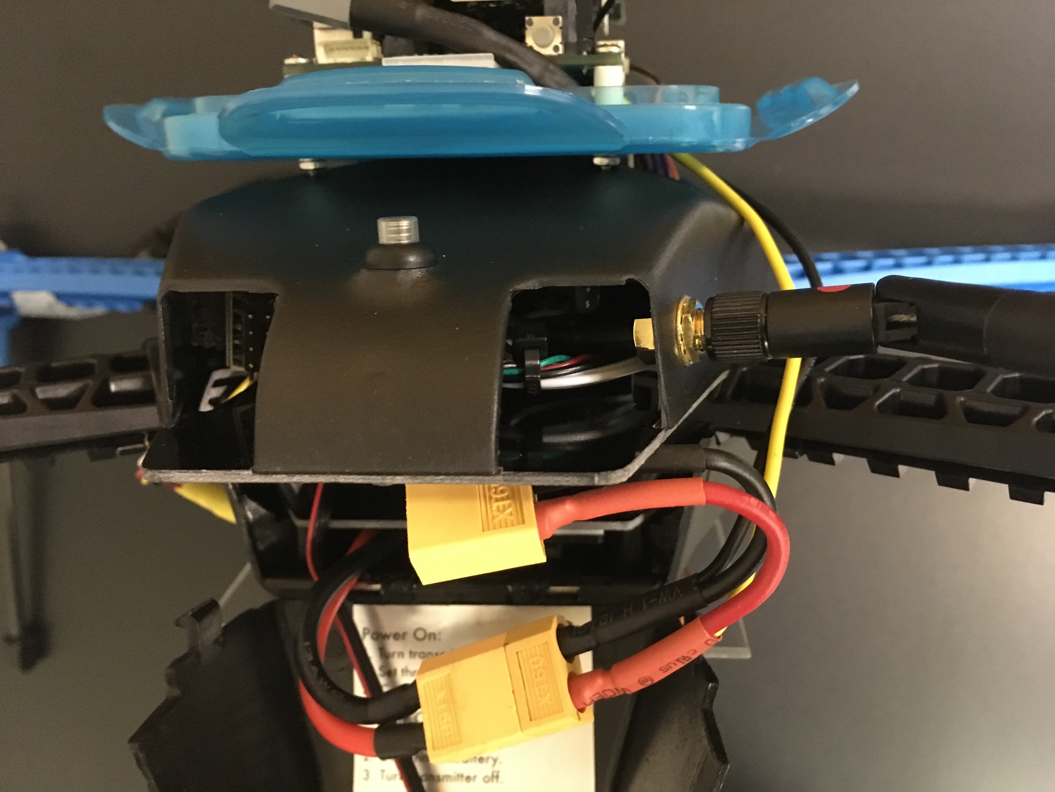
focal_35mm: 29
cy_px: 396
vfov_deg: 48.2
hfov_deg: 61.7
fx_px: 884
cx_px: 528
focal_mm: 4.15
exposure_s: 1/15
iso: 320
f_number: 2.2
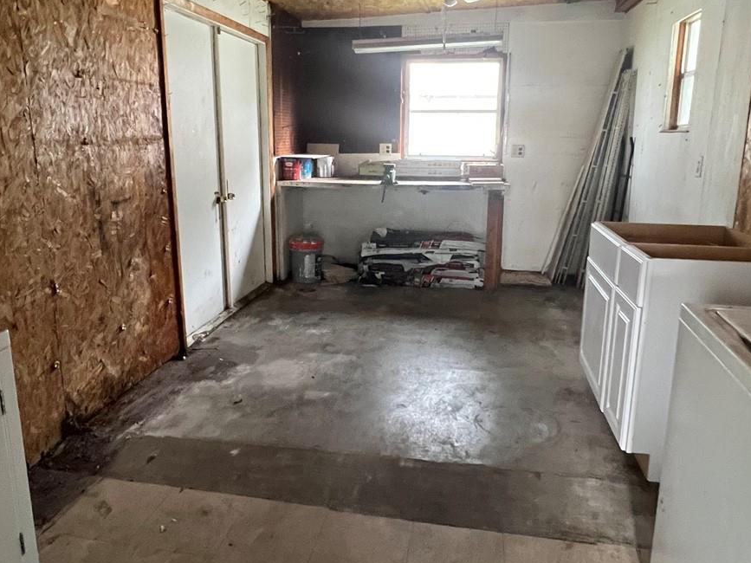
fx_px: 521
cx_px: 372
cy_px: 249
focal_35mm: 24
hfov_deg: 71.6
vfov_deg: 56.7
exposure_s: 1/60
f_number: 1.8
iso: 640
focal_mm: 1.57
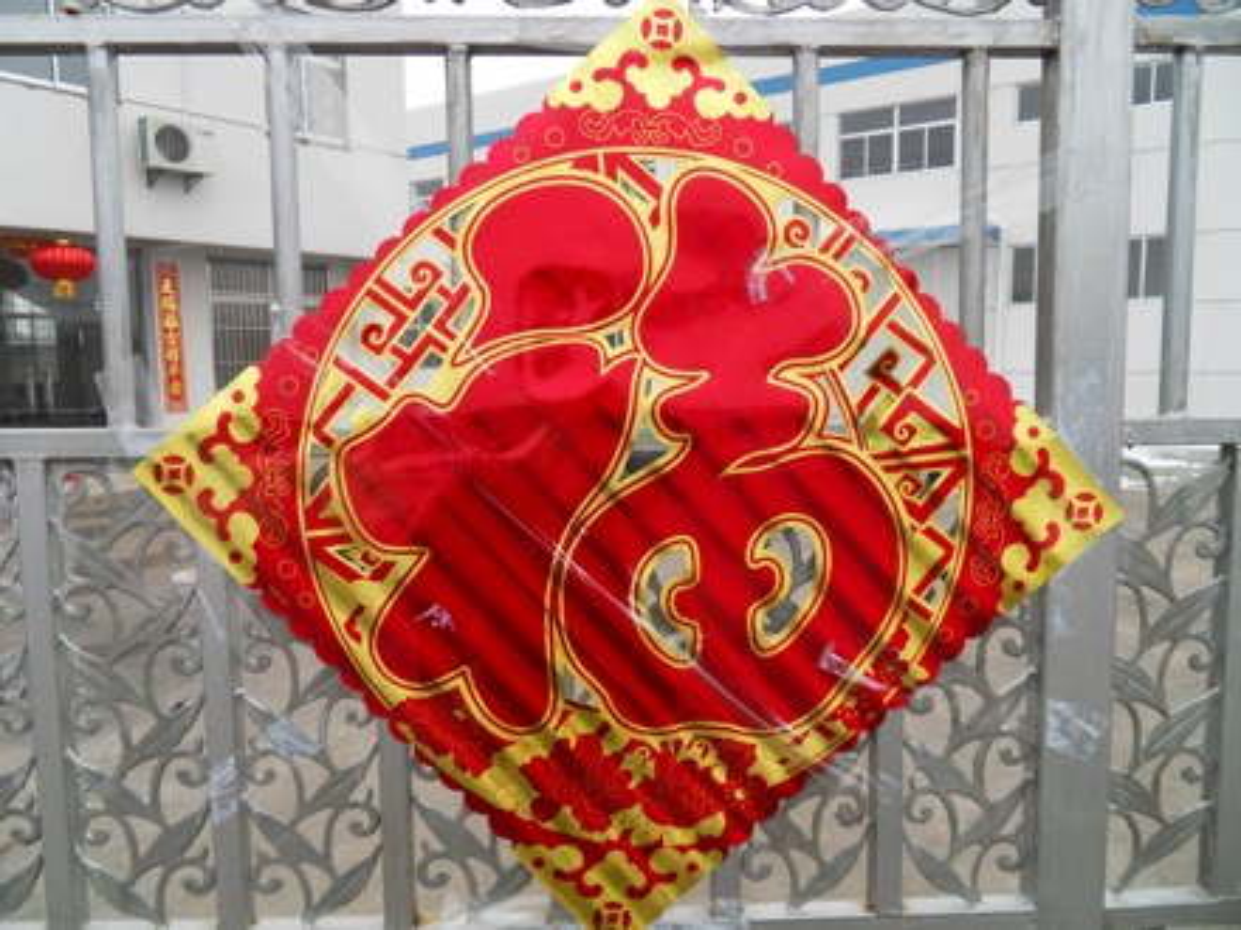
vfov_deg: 56.8
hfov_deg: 71.6
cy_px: 465
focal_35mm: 24
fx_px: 860
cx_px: 620
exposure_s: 1/60
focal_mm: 4.2
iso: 100
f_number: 3.3
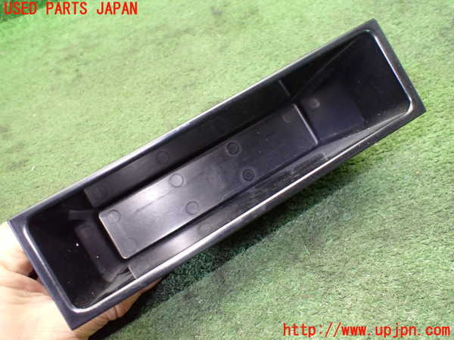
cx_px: 227
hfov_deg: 60.0
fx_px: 393
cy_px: 170
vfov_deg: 46.8
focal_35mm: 30
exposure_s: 1/60
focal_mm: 5.4
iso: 800
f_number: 2.3
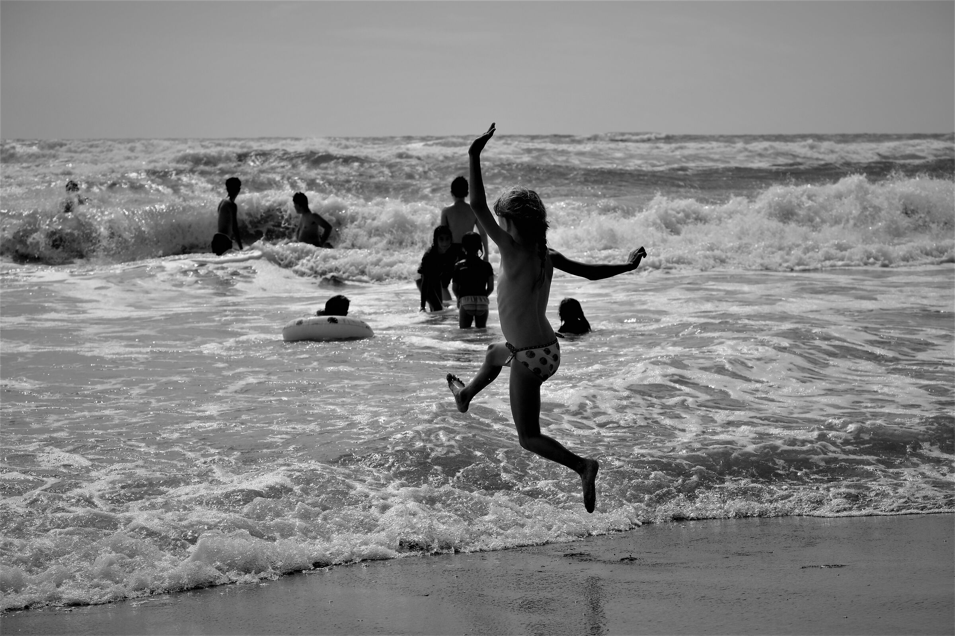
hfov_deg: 24.5
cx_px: 478
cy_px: 318
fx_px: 2202
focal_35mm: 83
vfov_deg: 16.5
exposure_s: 1/2000
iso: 200
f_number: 7.1
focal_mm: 55
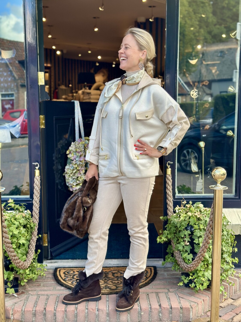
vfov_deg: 39.7
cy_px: 161
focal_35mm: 48
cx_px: 120
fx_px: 446
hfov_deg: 30.3
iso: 80
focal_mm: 6.86
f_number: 1.78
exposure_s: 1/619
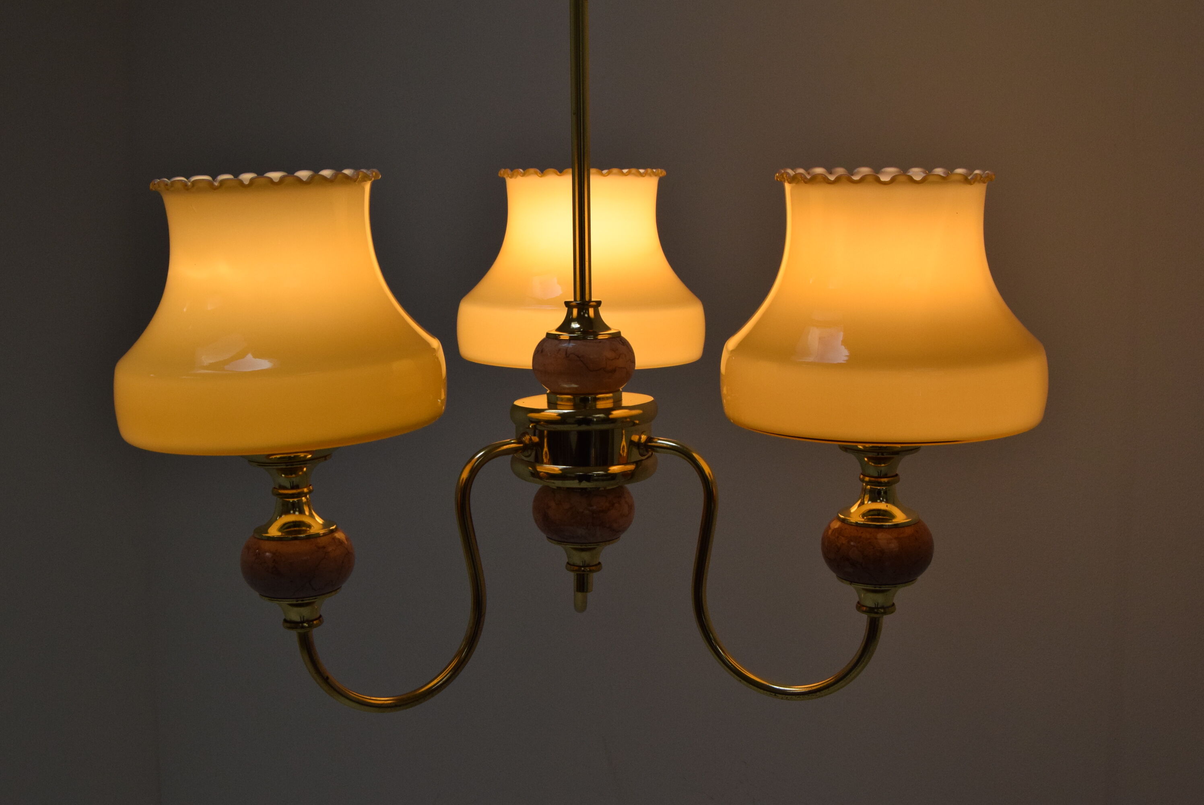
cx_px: 602
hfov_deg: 41.1
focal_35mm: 48
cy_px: 402
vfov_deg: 28.1
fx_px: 1607
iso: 1600
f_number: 11
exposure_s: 1/500
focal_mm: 32
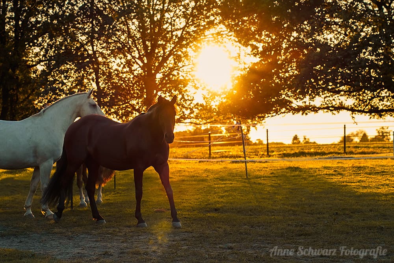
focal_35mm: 75
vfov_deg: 18.2
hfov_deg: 27.0
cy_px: 132
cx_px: 197
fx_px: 821
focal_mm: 75
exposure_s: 1/2000
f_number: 4
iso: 1000
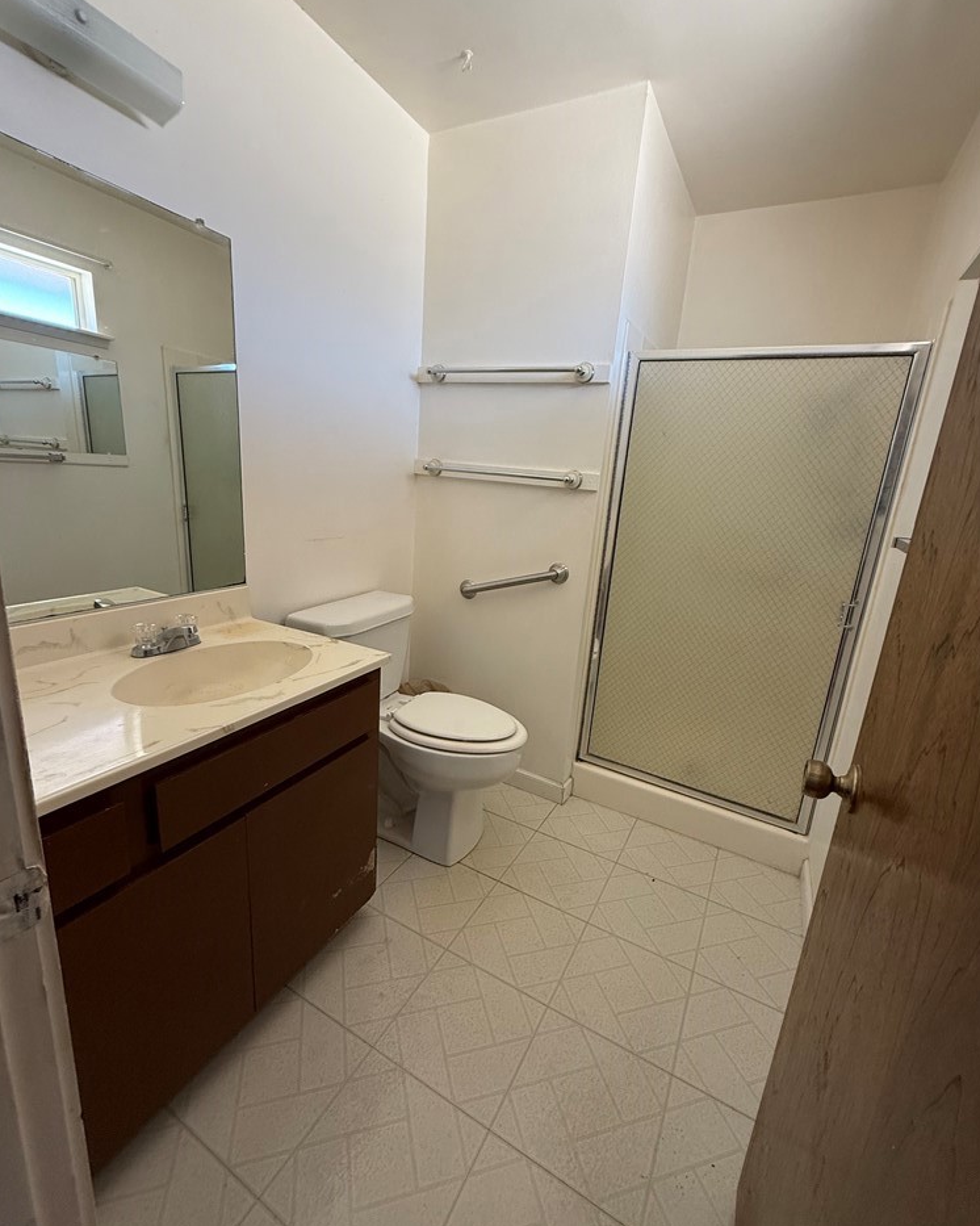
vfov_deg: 96.8
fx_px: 544
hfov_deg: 84.0
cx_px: 494
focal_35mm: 15
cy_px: 612
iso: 200
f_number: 2.2
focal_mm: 2.22
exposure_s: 1/99
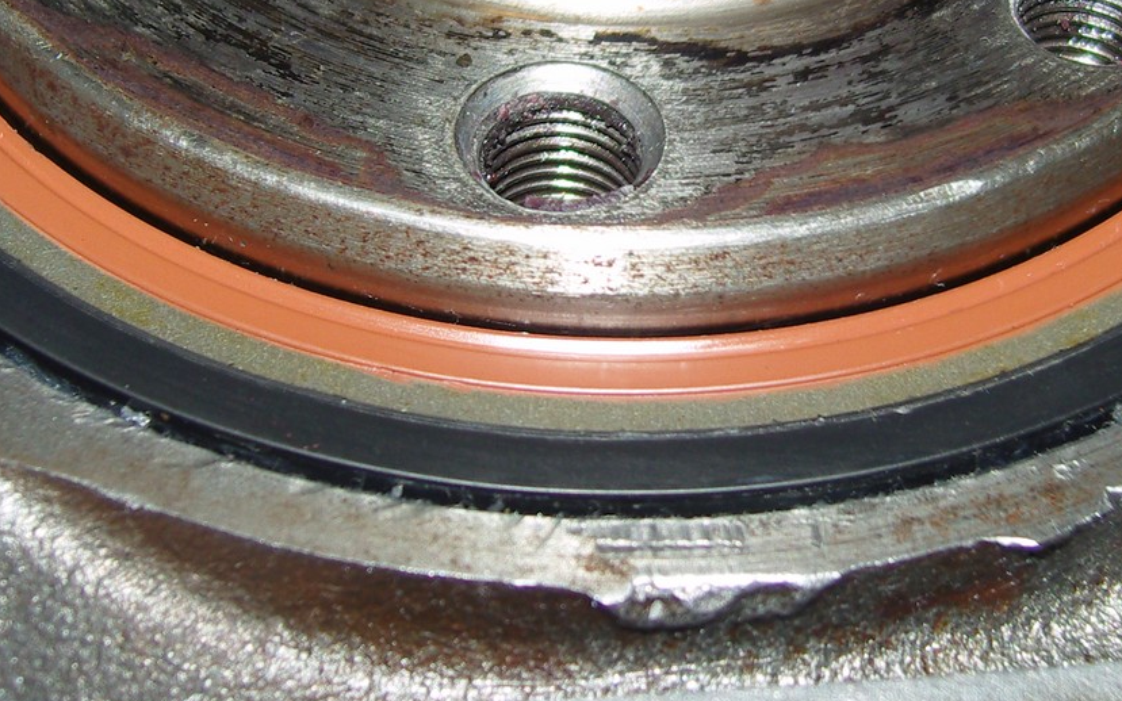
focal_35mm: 90
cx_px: 731
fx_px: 2752
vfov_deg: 14.4
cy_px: 135
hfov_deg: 23.0
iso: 100
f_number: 3.1
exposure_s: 1/40
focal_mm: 9.4
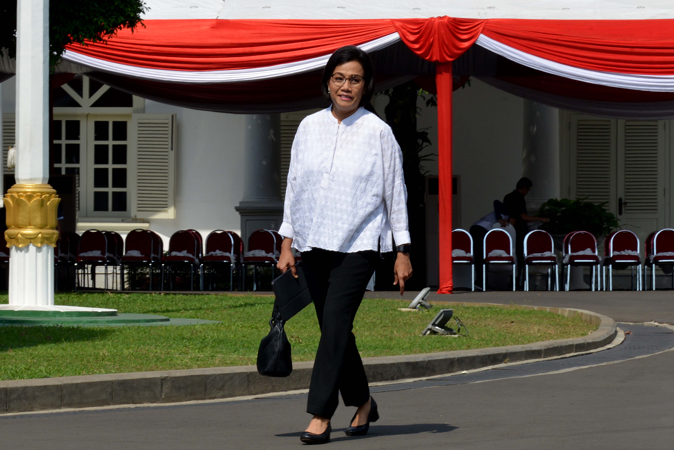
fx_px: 2247
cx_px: 348
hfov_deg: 17.1
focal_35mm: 120
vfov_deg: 11.4
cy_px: 232
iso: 400
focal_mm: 112
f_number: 22
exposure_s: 1/200
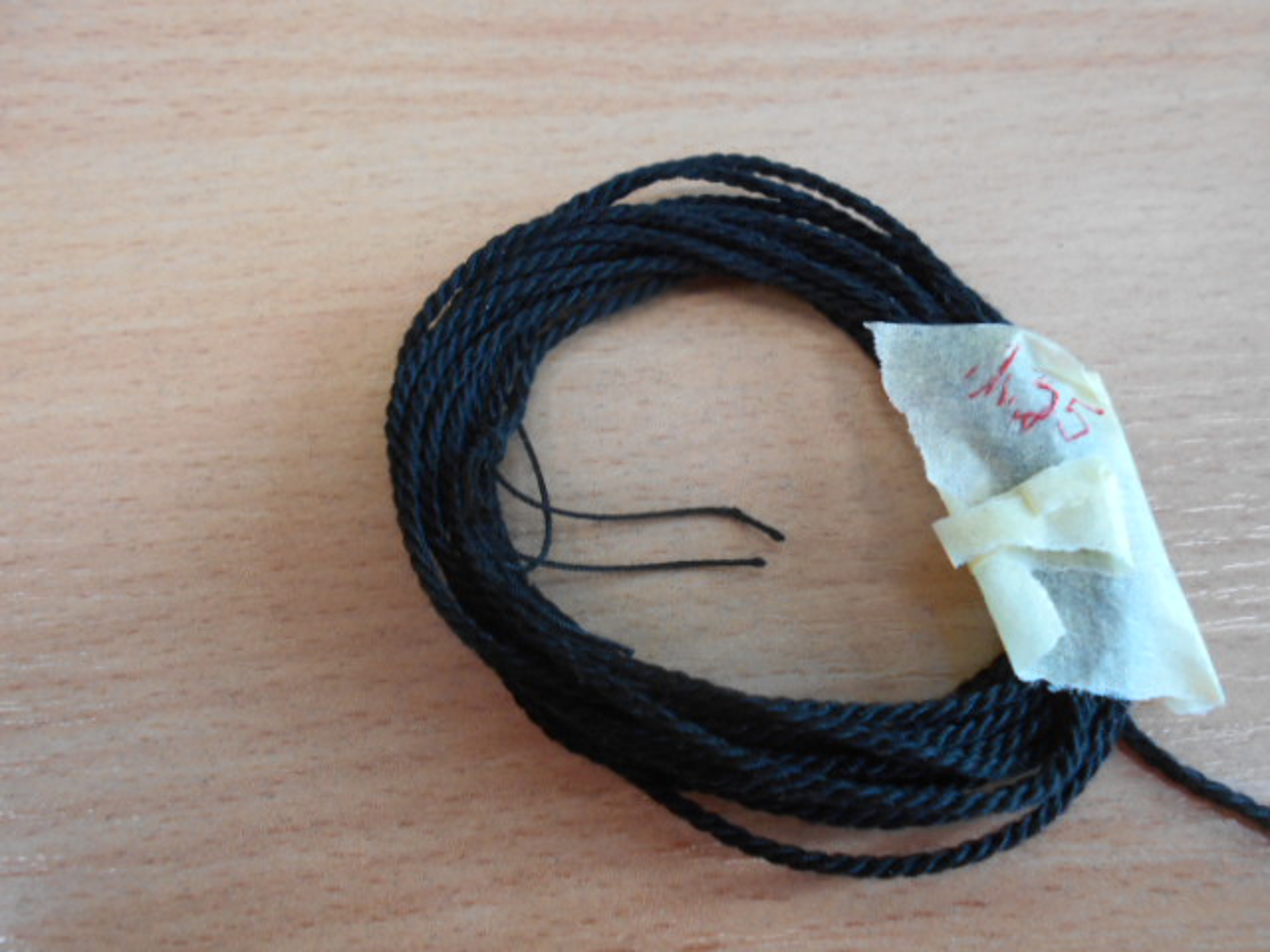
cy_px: 476
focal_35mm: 26
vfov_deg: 53.1
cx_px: 635
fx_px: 954
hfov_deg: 67.3
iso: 220
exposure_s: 1/30
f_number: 3.2
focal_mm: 4.6
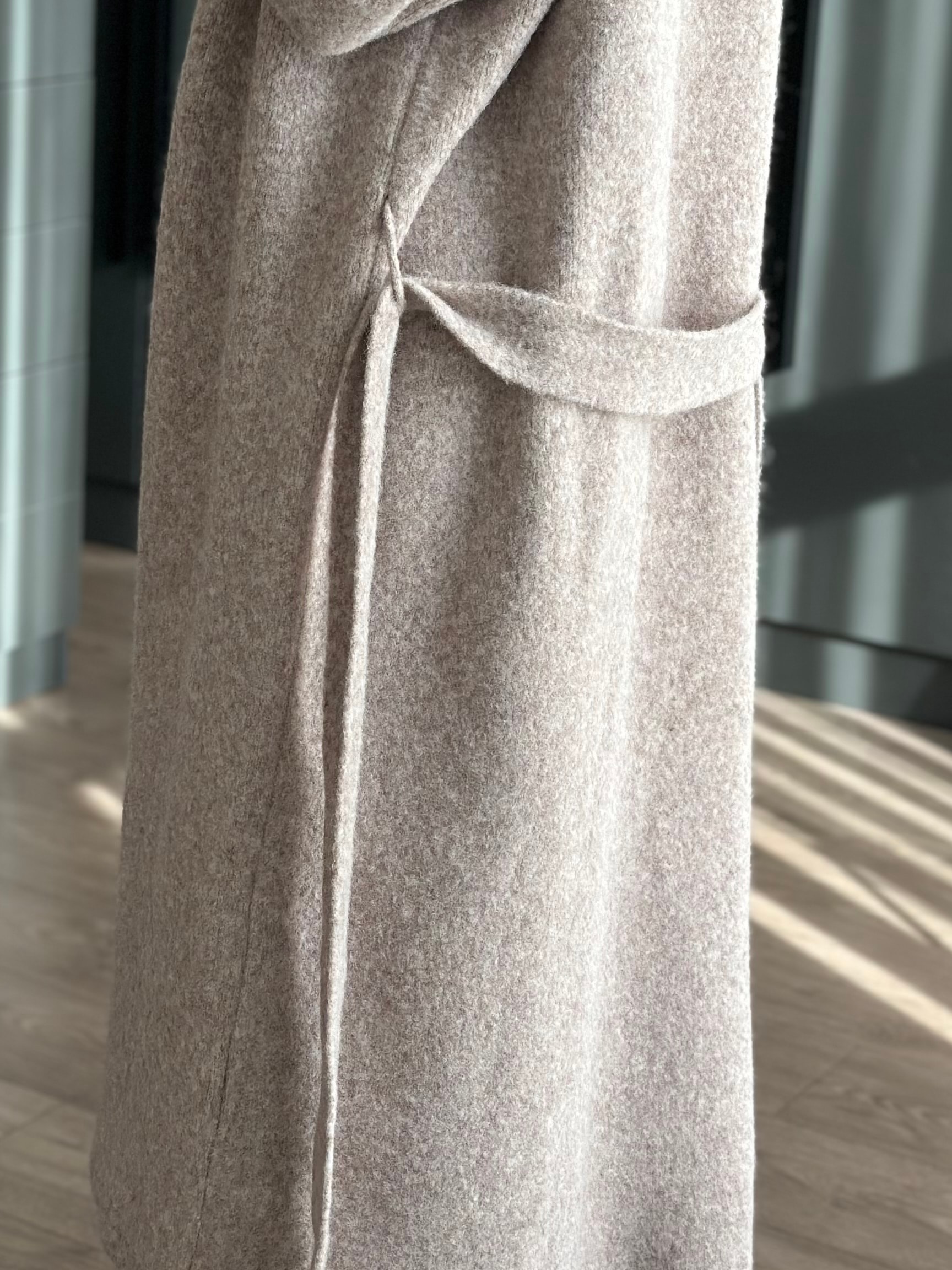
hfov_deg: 17.5
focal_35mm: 84
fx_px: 3080
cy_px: 432
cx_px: 242
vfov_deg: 23.2
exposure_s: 1/229
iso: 80
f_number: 1.78
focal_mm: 6.86
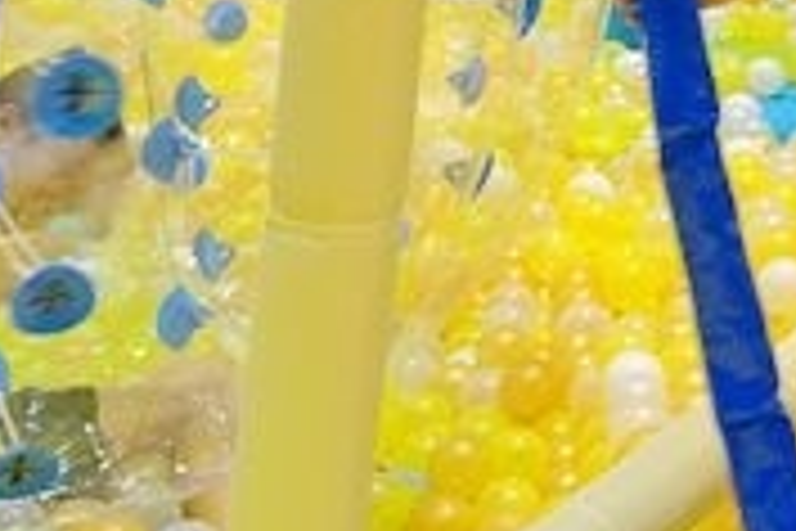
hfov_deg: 21.0
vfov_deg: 14.6
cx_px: 1043
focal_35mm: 88
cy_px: -245
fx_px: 1946
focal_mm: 8.8
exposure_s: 1/40
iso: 125
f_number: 2.8
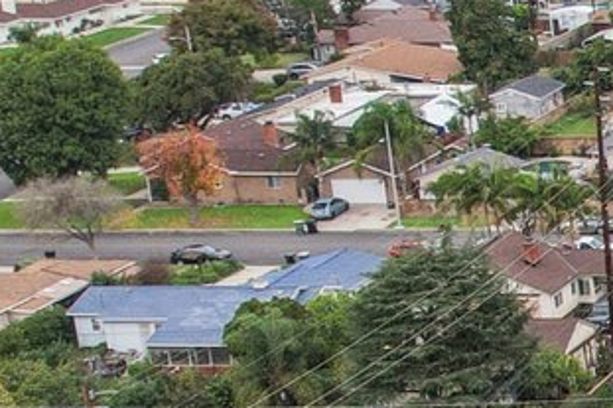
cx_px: 1476
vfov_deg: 9.3
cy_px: 561
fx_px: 2468
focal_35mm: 145
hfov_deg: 11.6
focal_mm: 8.4
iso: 150
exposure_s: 1/1000
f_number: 2.8
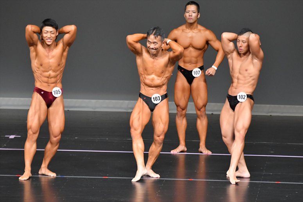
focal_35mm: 345
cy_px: 101
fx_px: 2902
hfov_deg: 6.0
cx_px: 152
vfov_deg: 4.0
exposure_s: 1/400
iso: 5000
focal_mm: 230
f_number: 5.6
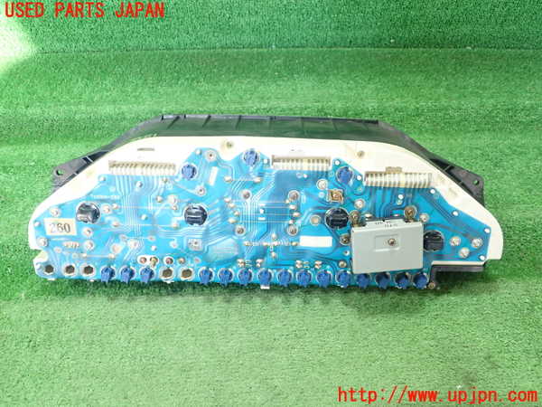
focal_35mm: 30
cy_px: 204
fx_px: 470
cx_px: 271
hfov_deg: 60.0
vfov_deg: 46.8
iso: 400
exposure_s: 1/125
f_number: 2.3
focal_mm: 5.5
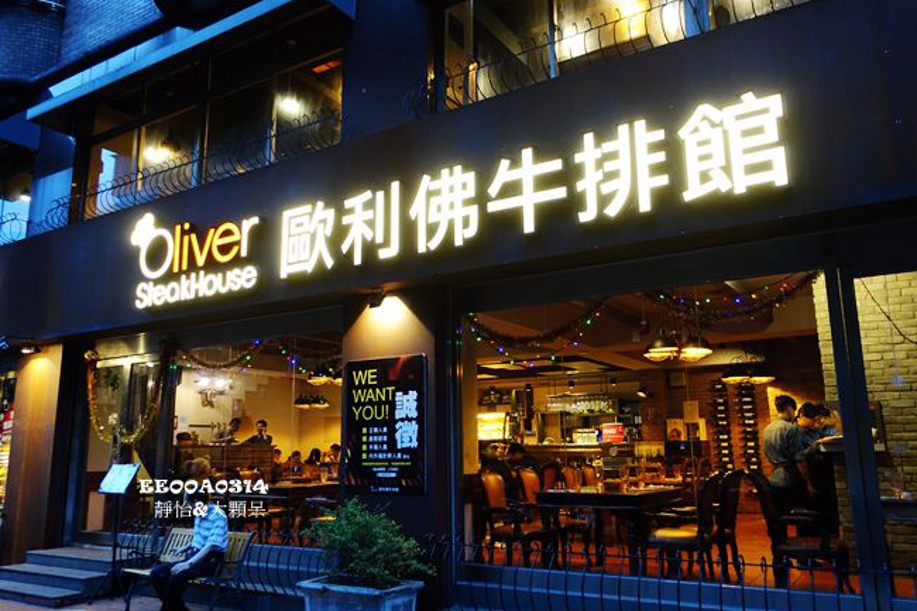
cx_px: 458
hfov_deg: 65.5
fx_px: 713
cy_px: 306
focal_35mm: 28
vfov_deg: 46.4
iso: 640
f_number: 2.5
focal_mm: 10.24
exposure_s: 1/30
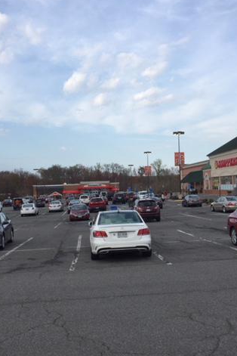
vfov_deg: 47.4
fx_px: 405
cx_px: 114
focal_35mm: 41
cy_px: 176
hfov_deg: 32.6
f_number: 2.2
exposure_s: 1/1099
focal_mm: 4.15
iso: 32
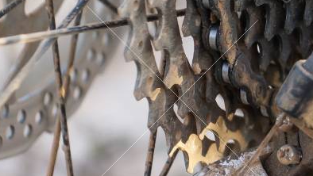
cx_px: 469
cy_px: -80
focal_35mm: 285
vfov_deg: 4.3
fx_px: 2364
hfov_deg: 7.4
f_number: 5.6
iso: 640
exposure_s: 1/350
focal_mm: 55
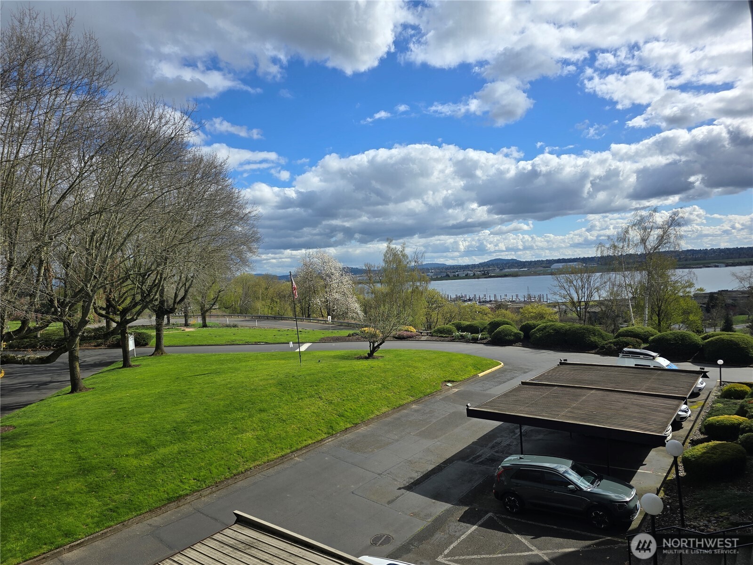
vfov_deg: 58.9
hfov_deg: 73.9
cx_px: 376
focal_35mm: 23
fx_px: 500
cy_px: 282
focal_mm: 6.3
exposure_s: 1/1179
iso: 12
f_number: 1.7
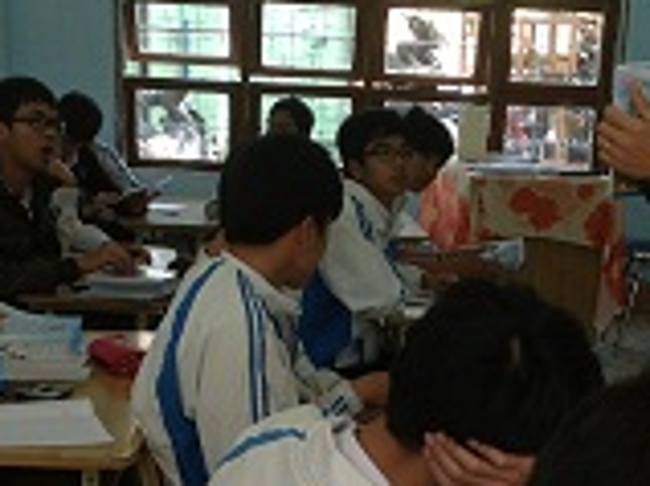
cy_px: 457
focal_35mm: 88
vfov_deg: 16.5
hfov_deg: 22.3
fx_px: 1651
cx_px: 356
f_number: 2.4
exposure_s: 1/60
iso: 50
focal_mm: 4.28
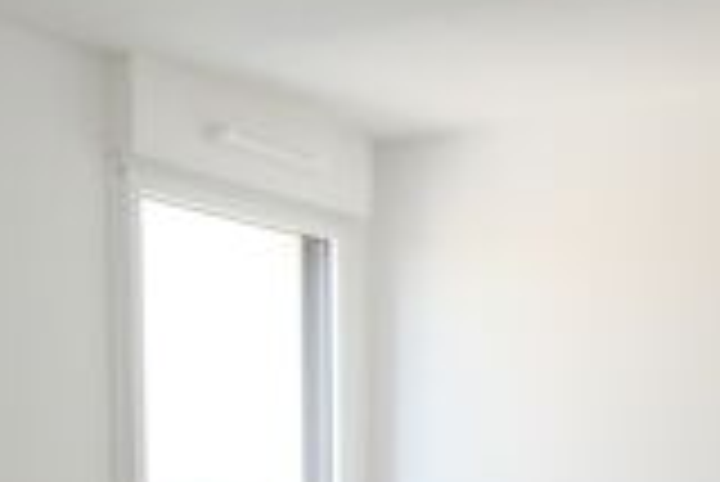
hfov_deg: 28.7
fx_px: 1381
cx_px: 554
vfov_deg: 18.2
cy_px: 658
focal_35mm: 69
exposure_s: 1/400
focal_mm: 15
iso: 3200
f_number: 4.5
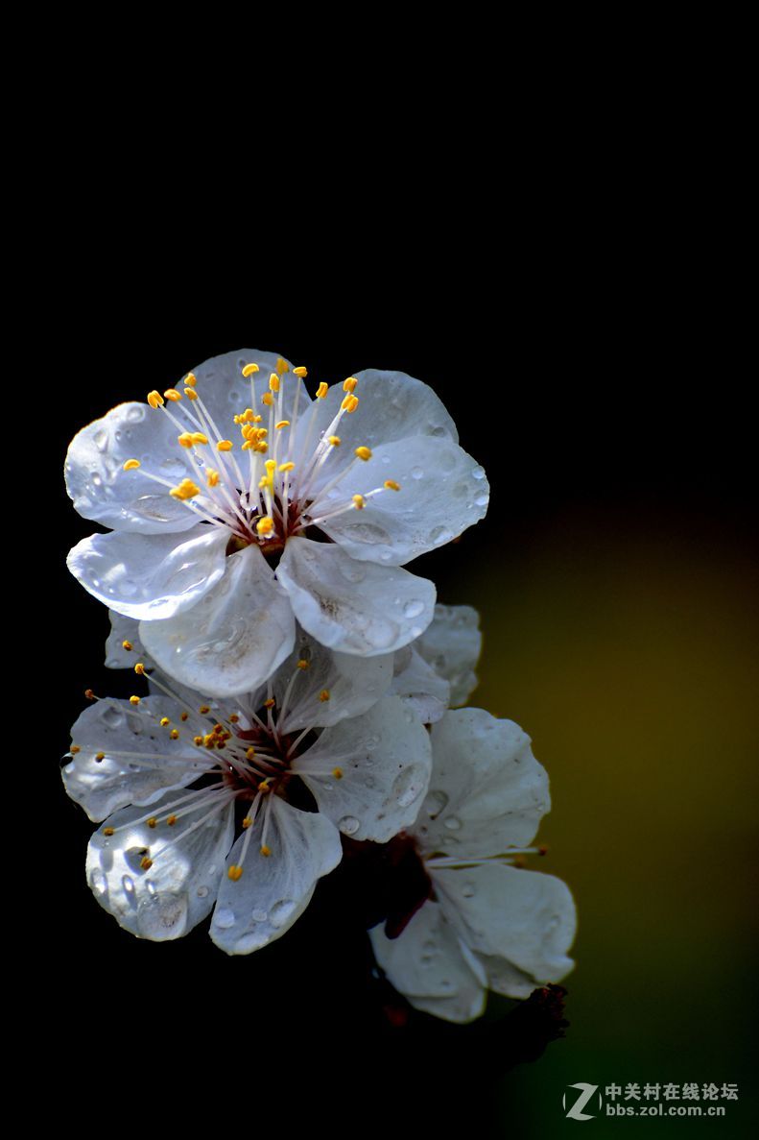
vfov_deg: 4.5
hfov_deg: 3.0
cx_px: 380
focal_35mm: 454
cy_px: 567
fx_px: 14361
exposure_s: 1/250
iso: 200
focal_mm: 300
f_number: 8
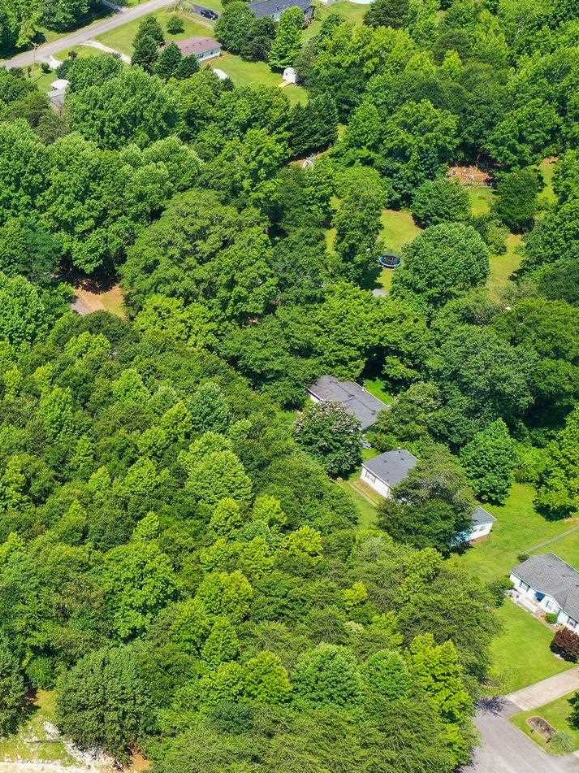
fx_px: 1294
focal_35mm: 58
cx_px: -118
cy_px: 473
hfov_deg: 23.1
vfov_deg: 33.1
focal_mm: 10.26
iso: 100
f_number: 3.5
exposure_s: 1/120
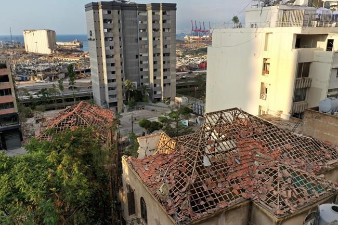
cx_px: 169
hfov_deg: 65.5
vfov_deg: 46.4
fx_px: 263
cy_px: 112
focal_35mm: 28
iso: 100
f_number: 5.6
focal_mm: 10.26
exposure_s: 1/200
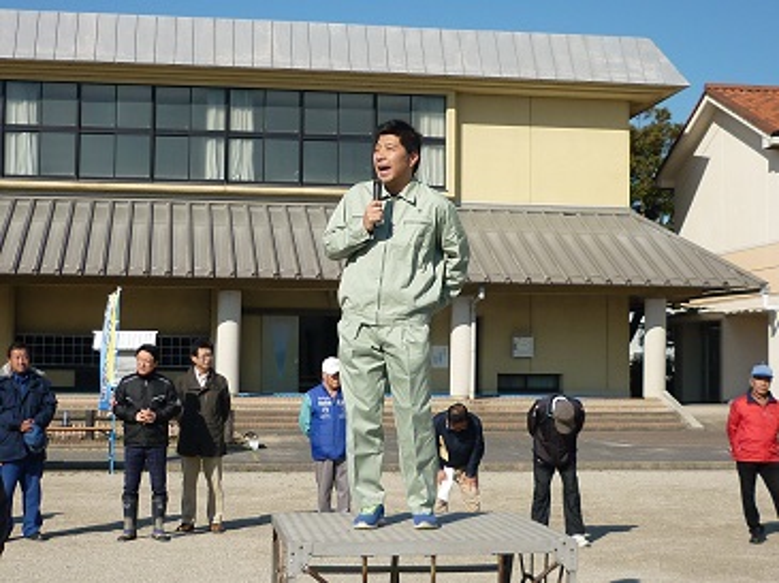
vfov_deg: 24.4
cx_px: 390
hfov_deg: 32.2
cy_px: 292
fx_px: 1349
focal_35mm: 60
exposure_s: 1/250
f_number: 8
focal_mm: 5.5
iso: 80
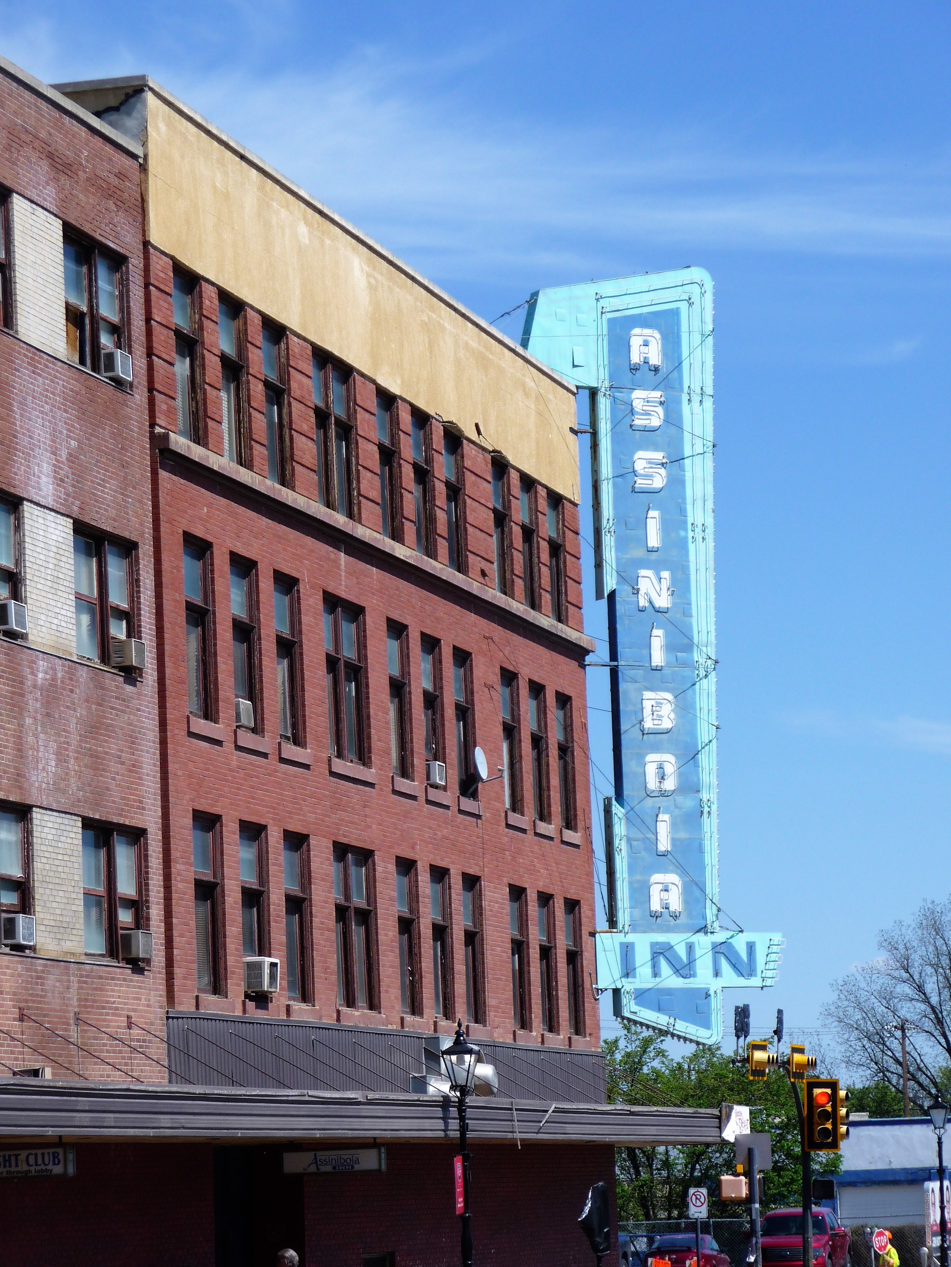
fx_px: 4689
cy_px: 634
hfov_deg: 11.6
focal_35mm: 128
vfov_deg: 15.4
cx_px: 476
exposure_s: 1/800
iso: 100
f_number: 4.7
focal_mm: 21.8
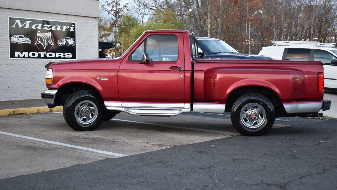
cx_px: 167
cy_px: 85
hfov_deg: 38.5
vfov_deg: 22.2
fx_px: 483
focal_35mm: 54
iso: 560
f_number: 4.5
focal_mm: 34
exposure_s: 1/60
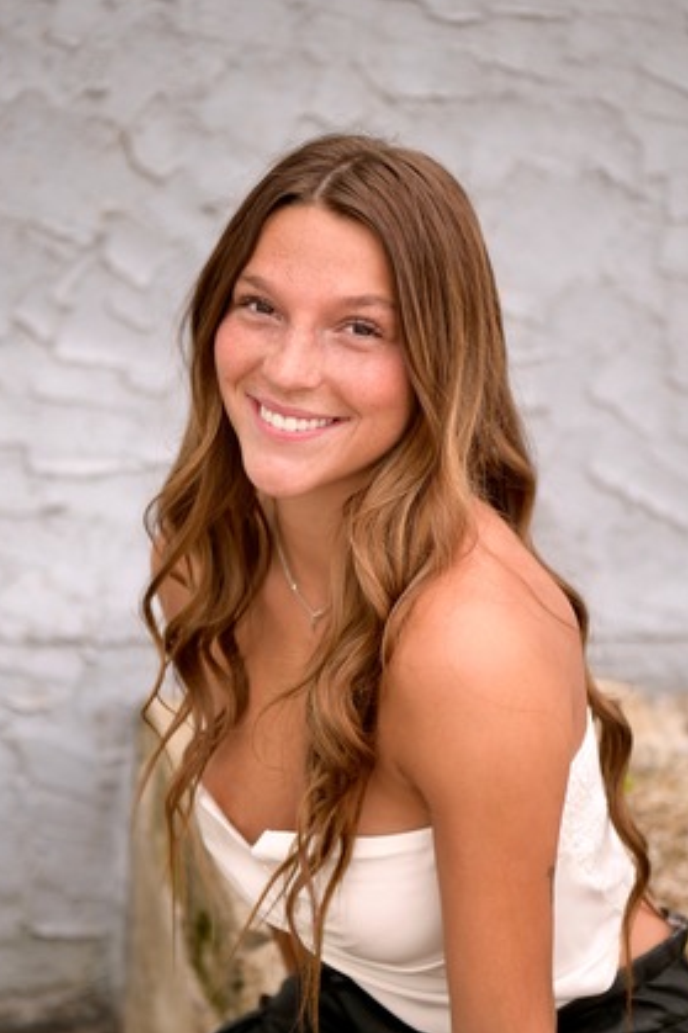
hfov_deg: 18.4
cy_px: 550
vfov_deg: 27.3
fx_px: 2123
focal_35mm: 74
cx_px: 339
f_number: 3.5
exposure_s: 1/1000
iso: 200
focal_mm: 62
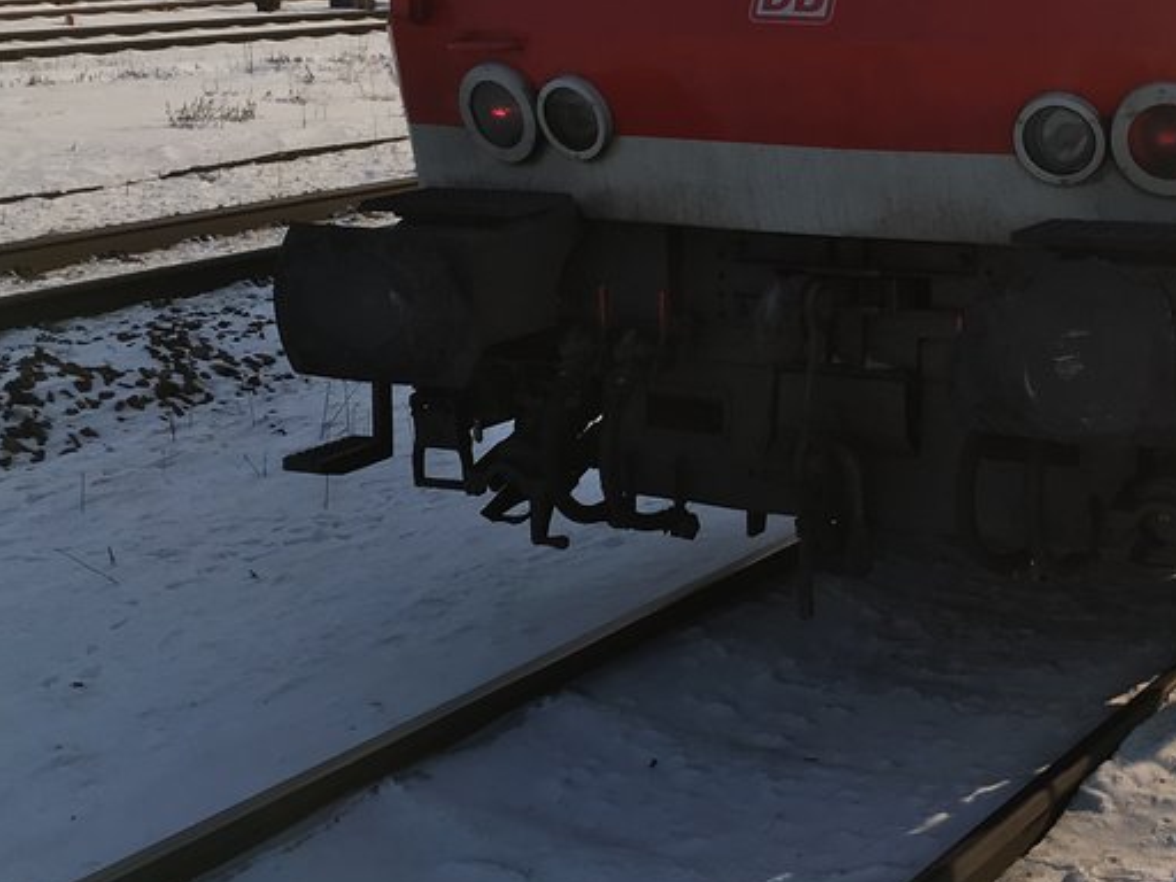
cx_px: 1043
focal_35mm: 68
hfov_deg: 27.6
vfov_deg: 21.0
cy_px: 37
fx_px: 2310
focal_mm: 4.15
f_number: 2.2
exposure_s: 1/2079
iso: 25
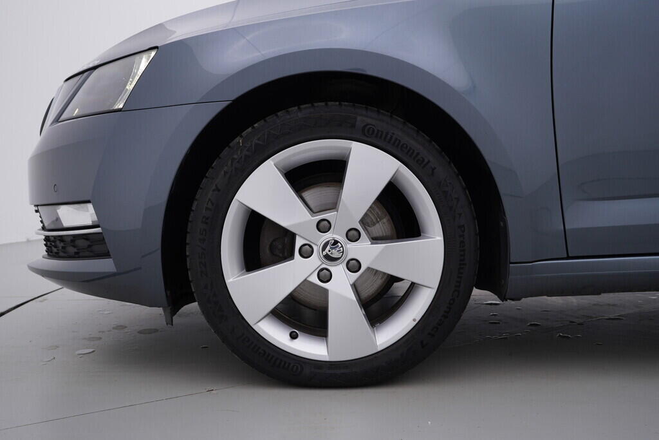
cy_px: 220
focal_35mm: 36
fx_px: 659
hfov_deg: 53.1
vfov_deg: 36.9
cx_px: 330
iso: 125
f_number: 4
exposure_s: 1/80
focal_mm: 24
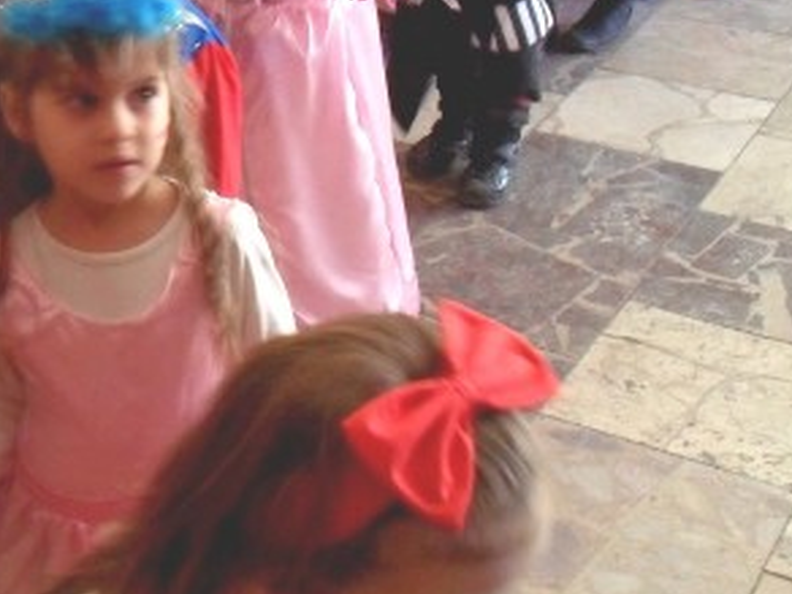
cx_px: 19
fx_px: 1647
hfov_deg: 25.8
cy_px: 228
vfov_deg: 20.4
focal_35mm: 72
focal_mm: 6.2
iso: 400
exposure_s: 1/15
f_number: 2.8
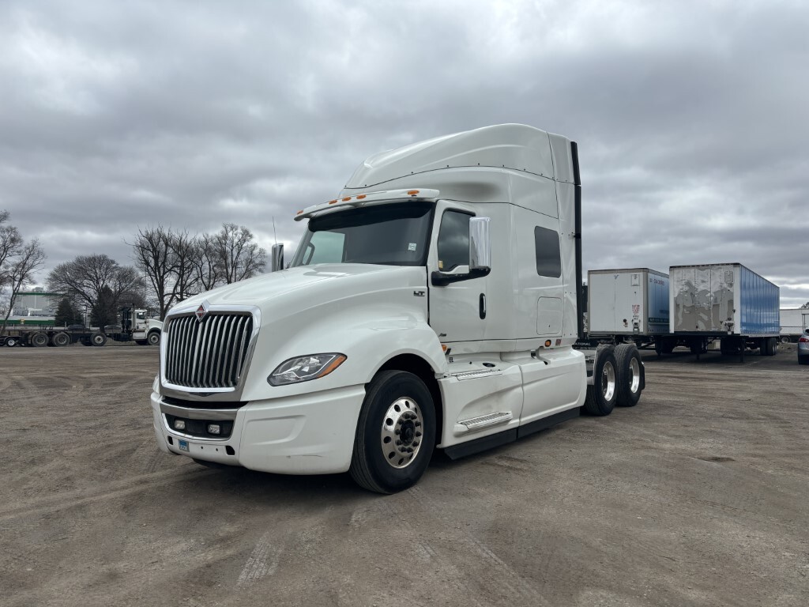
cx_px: 404
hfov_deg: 67.3
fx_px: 608
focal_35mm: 26
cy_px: 304
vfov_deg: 53.1
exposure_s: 1/4630
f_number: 1.6
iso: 50
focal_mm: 5.96
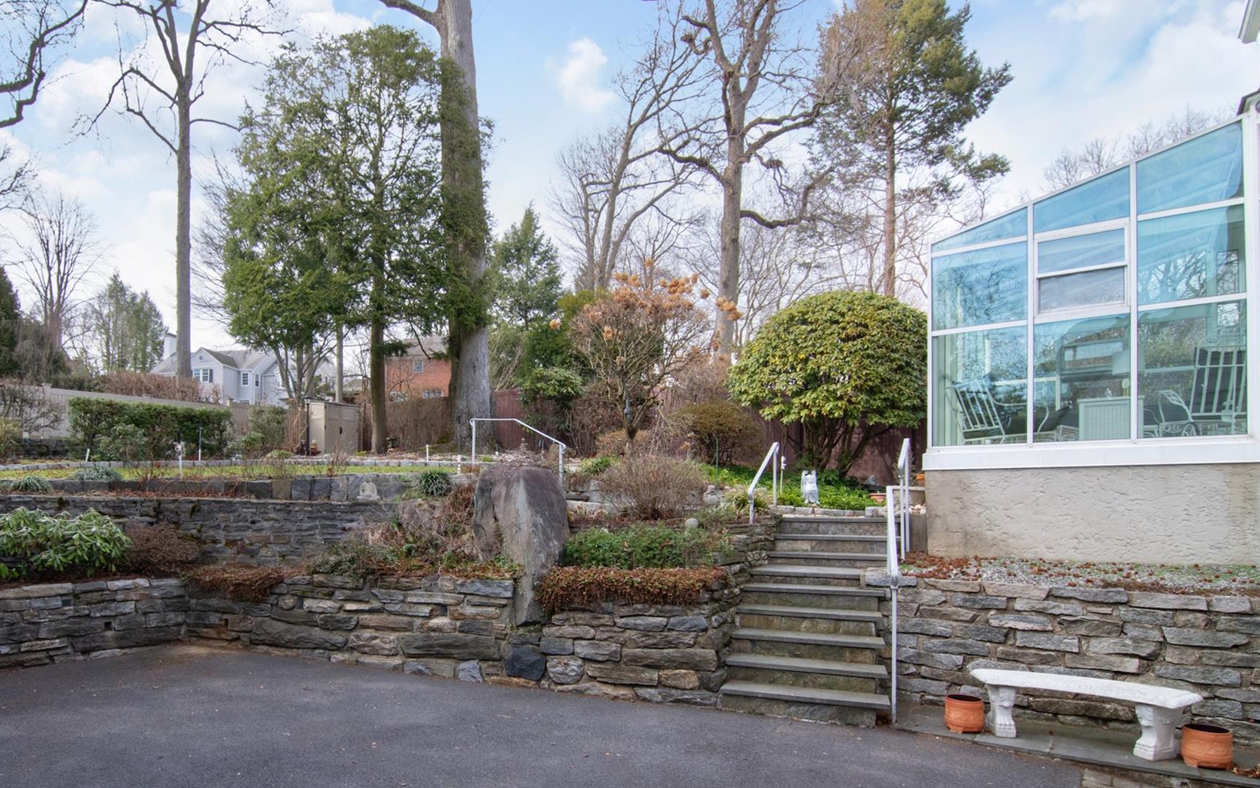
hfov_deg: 82.1
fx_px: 708
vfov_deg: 57.9
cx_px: 492
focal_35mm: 21
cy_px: 455
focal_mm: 11
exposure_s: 1/125
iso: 640
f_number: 11
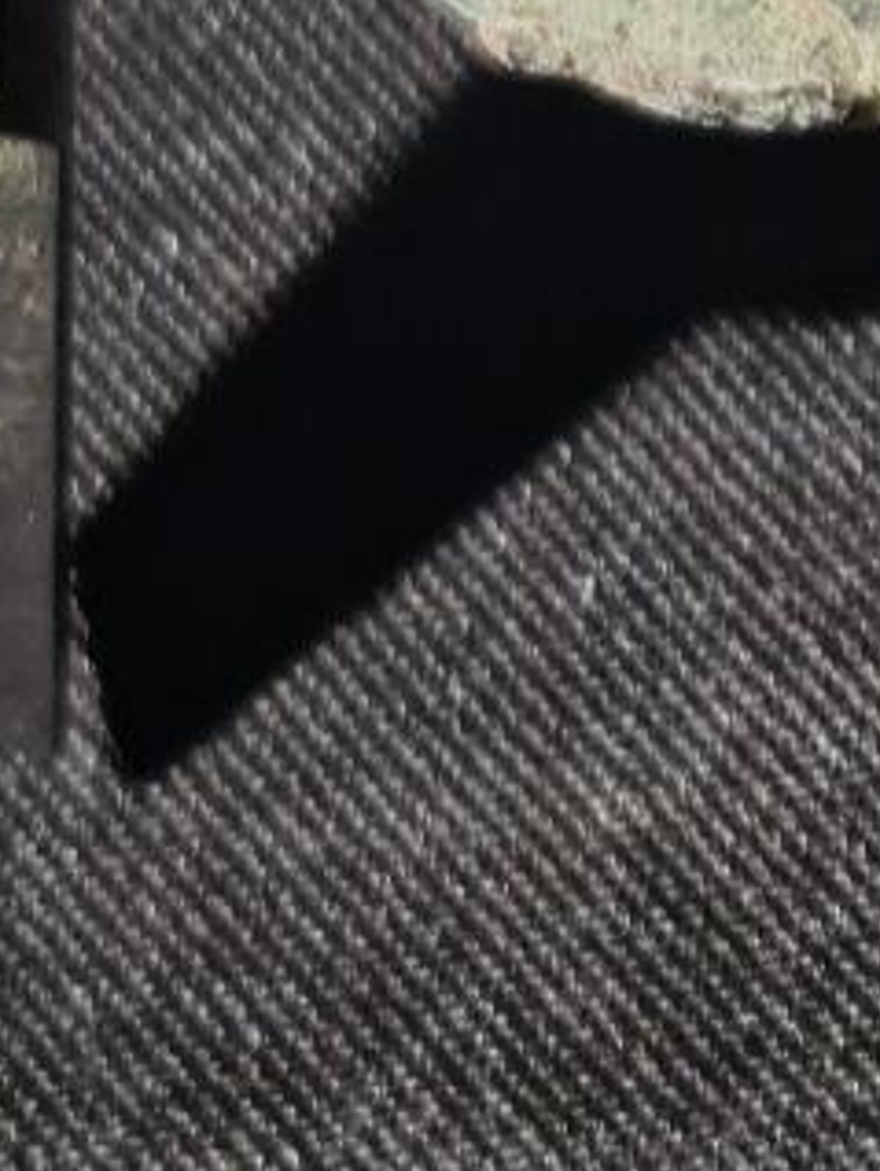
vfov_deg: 6.9
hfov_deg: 5.1
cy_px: -435
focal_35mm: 283
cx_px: 2121
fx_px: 9580
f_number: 1.63
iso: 50
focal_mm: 5.85
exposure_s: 1/104
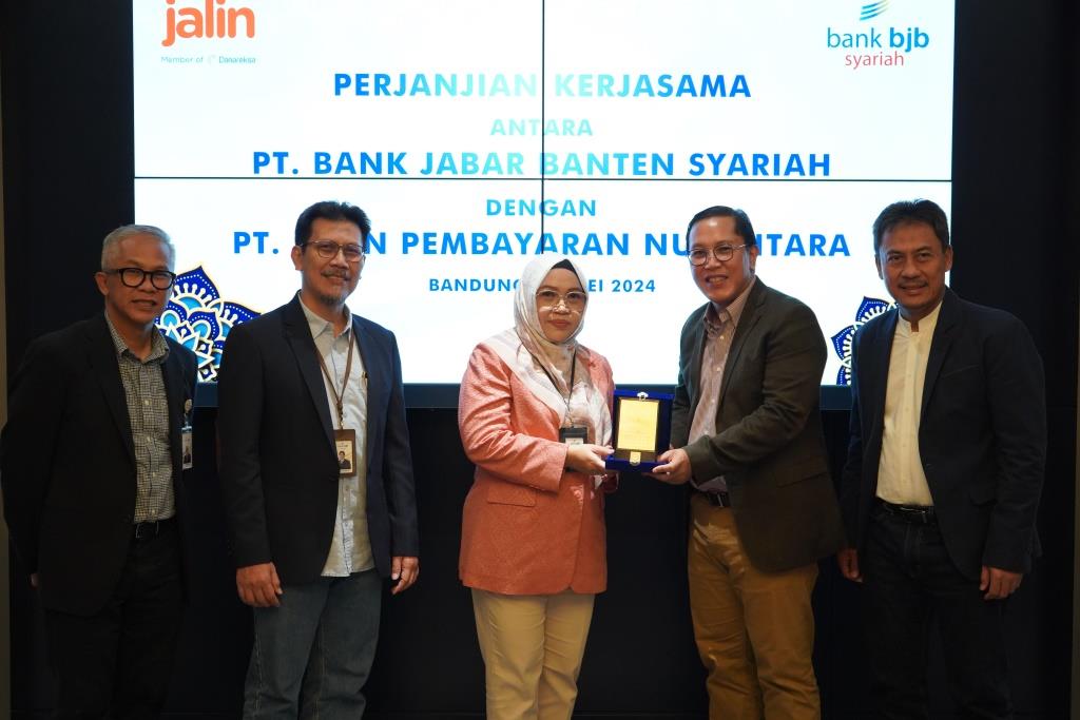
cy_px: 360
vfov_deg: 28.1
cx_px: 540
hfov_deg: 41.1
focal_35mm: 48
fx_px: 1440
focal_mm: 48
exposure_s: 1/160
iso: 5000
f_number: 5
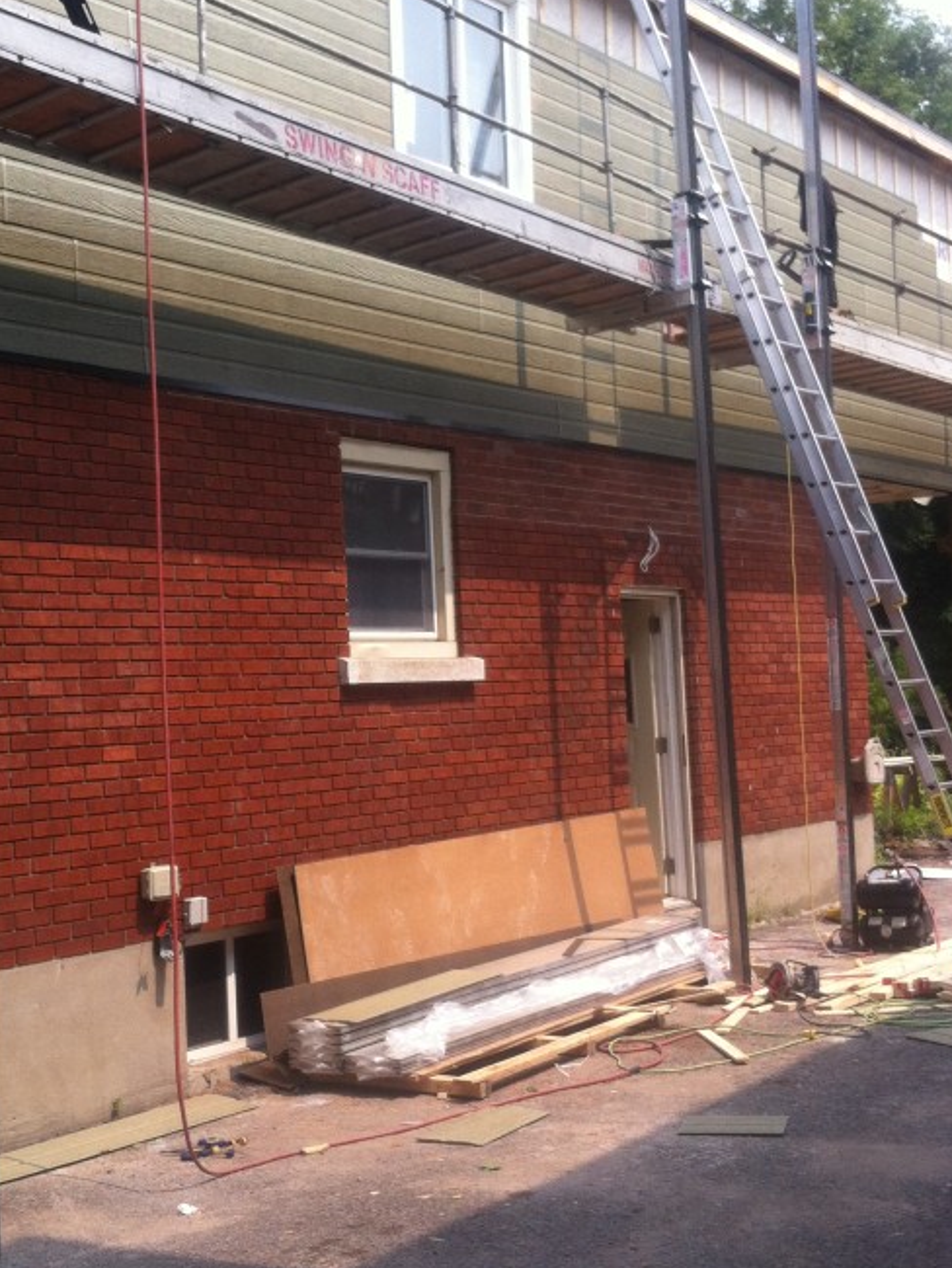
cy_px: 628
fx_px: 2015
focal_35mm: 55
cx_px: 324
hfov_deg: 26.4
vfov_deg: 34.9
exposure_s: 1/591
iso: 80
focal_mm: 3.85
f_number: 2.8
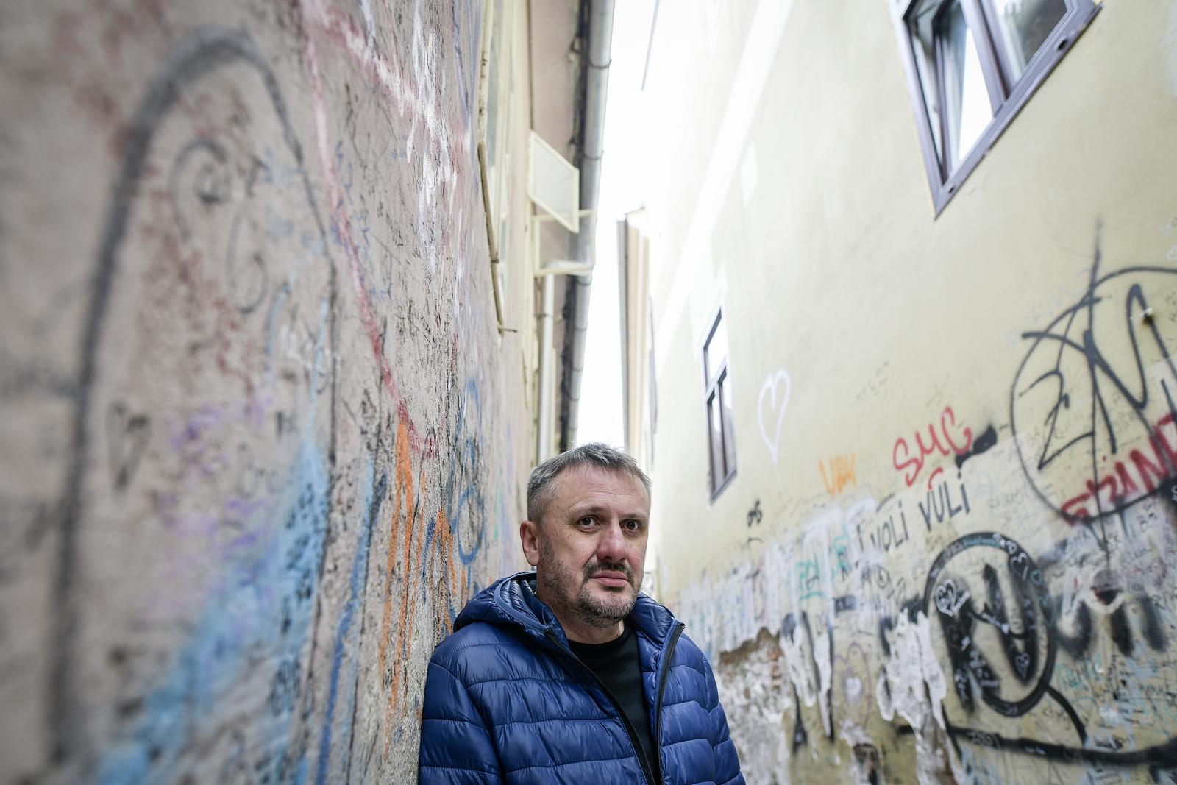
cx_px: 588
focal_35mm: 24
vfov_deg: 53.1
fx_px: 785
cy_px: 392
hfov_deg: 73.7
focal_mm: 24
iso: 160
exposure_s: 1/125
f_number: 4
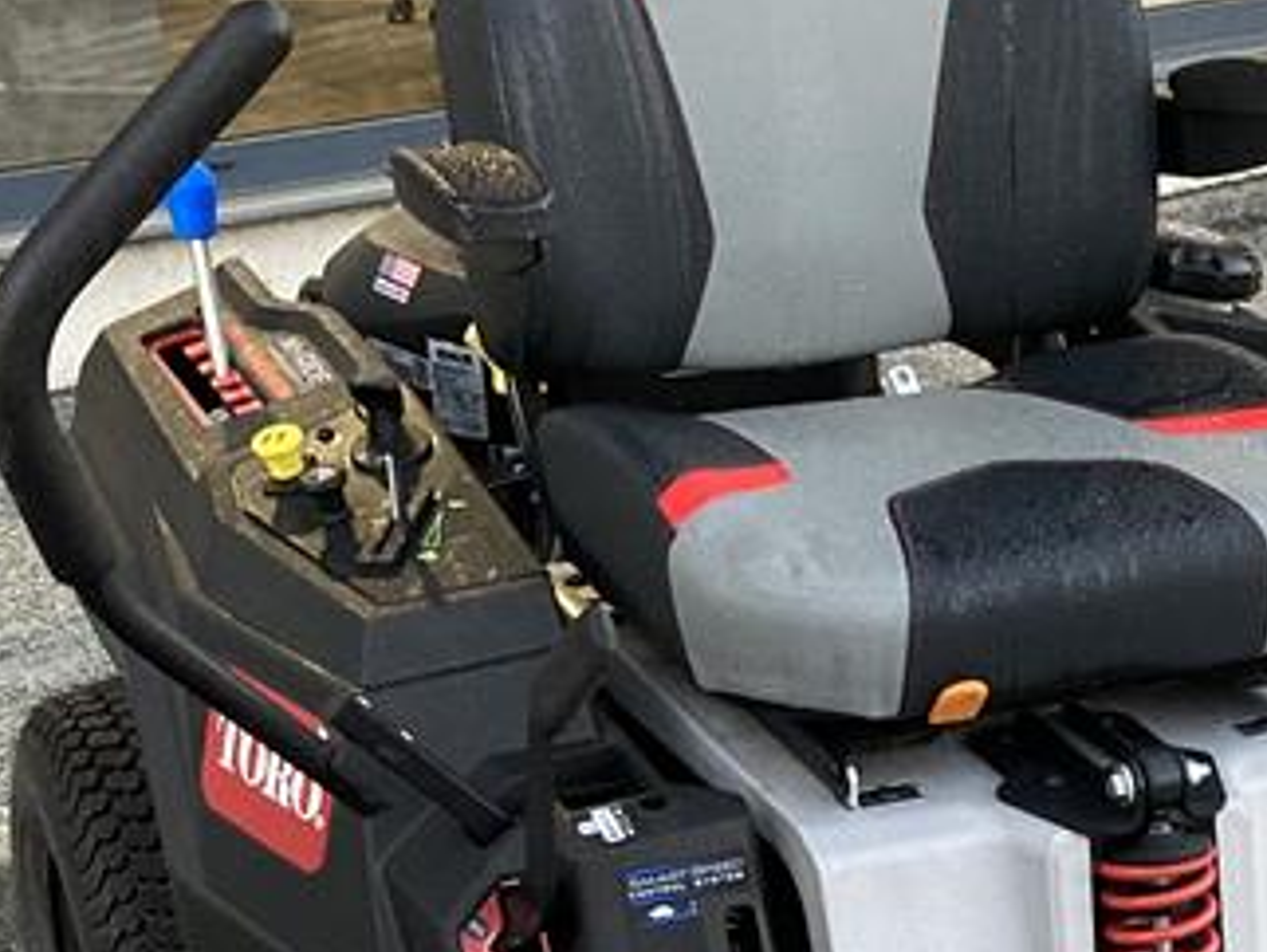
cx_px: 1117
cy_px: 1090
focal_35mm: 89
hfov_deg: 21.5
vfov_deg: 16.1
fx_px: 3260
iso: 320
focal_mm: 3.99
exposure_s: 1/59
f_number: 1.8
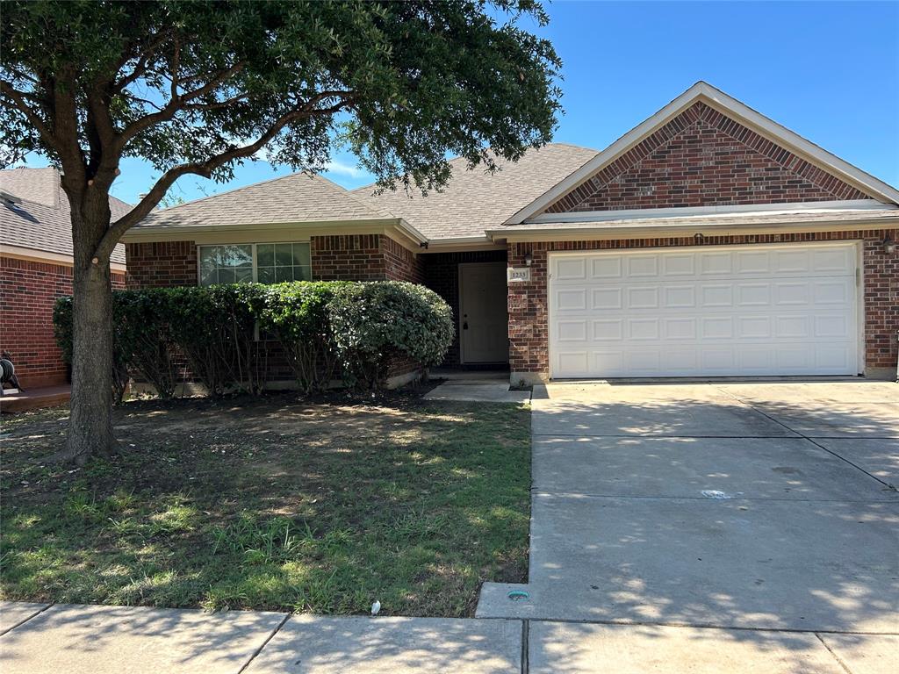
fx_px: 675
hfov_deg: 67.3
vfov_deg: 53.1
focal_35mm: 26
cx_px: 450
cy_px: 337
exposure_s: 1/1377
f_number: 1.5
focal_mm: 5.7
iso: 50
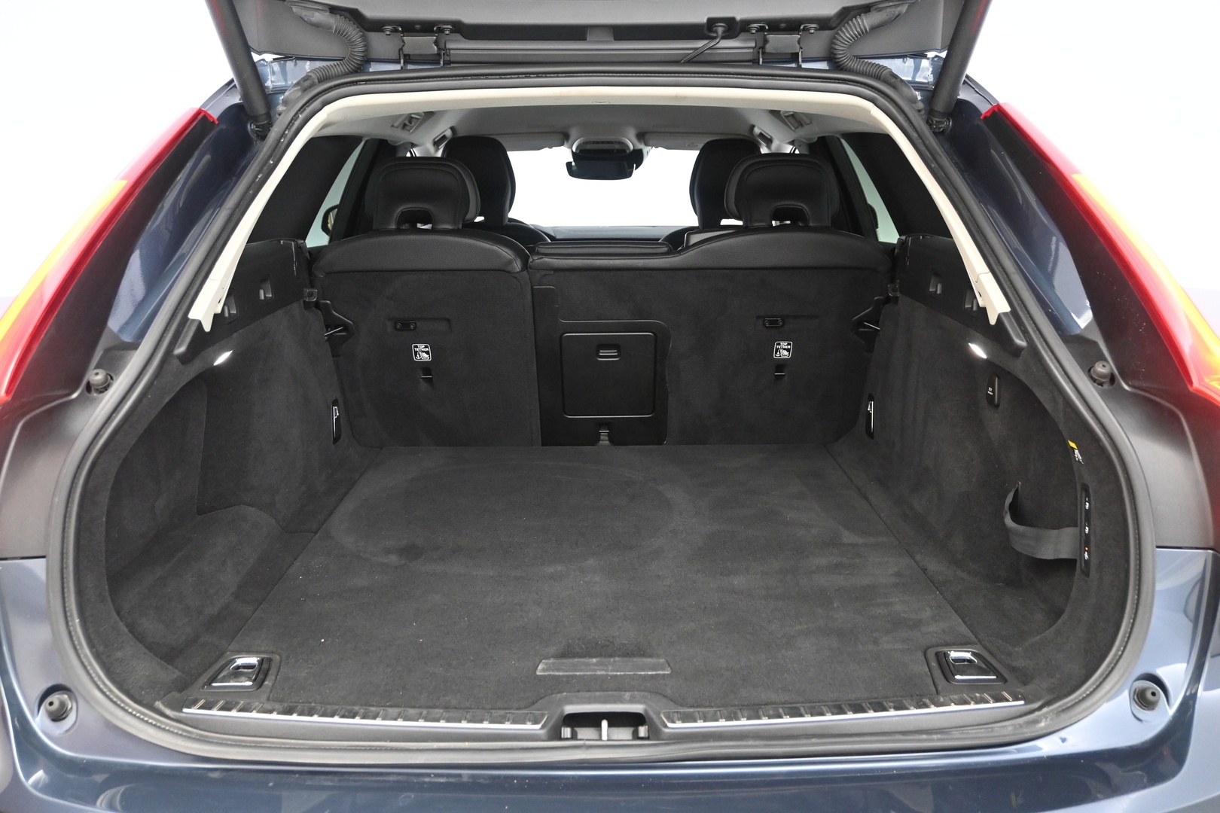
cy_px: 406
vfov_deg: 41.7
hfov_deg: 59.5
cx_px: 610
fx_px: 1067
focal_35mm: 32
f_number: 4
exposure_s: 1/30
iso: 2500
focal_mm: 21
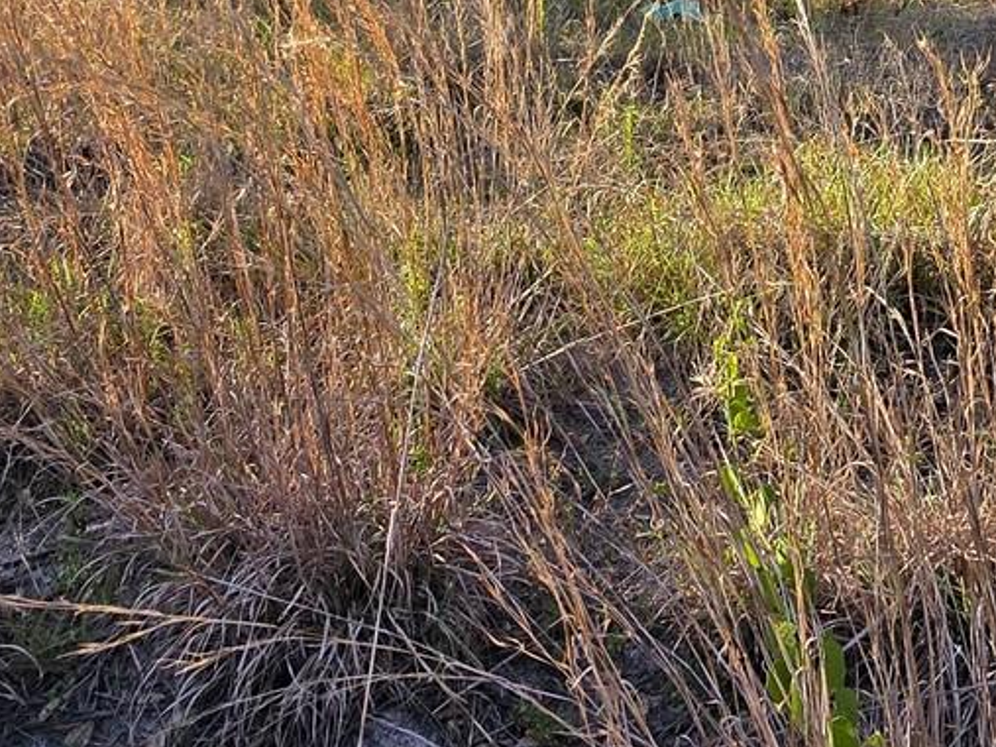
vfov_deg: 32.9
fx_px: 1179
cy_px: 45
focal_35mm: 41
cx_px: 739
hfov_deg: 44.4
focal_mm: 2.2
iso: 50
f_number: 2.2
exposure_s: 1/1016
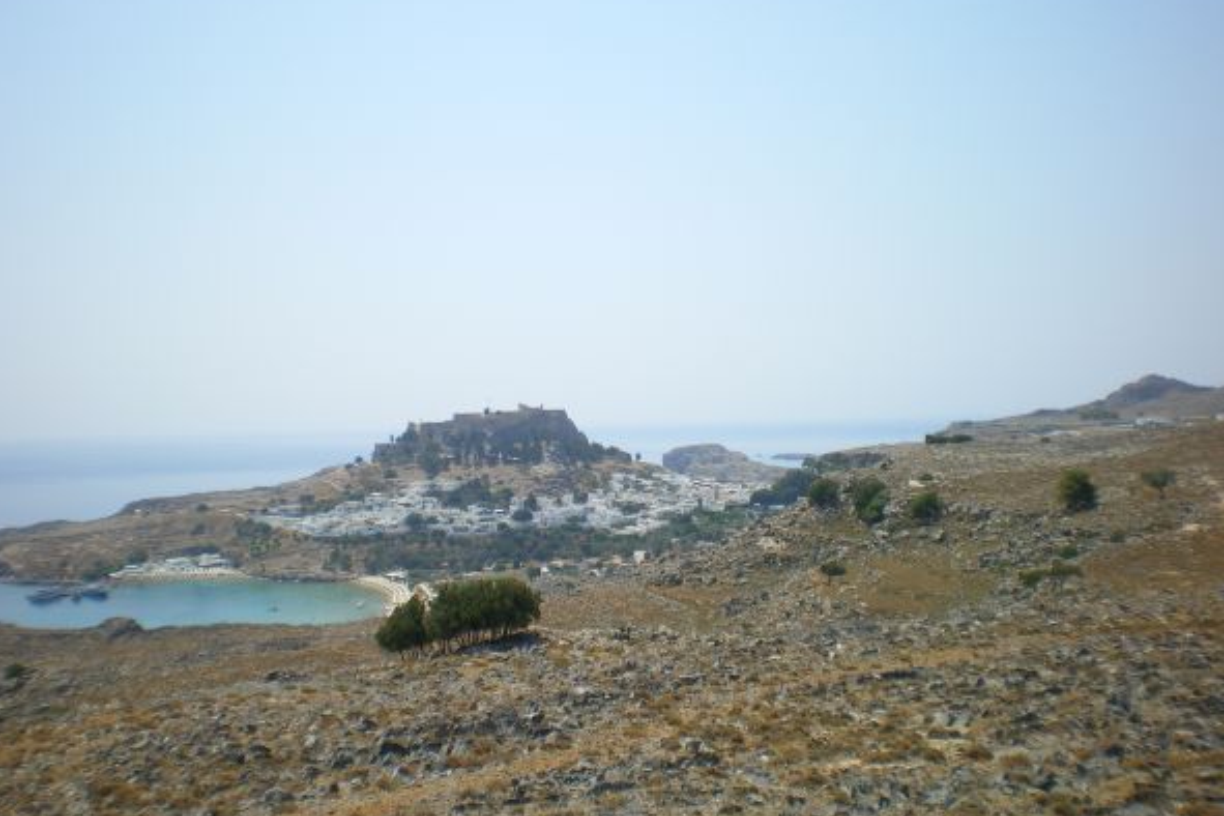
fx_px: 1292
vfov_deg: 35.1
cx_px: 605
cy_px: 404
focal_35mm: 38
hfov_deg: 50.7
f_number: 4.6
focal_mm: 6.3
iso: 50
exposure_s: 1/500
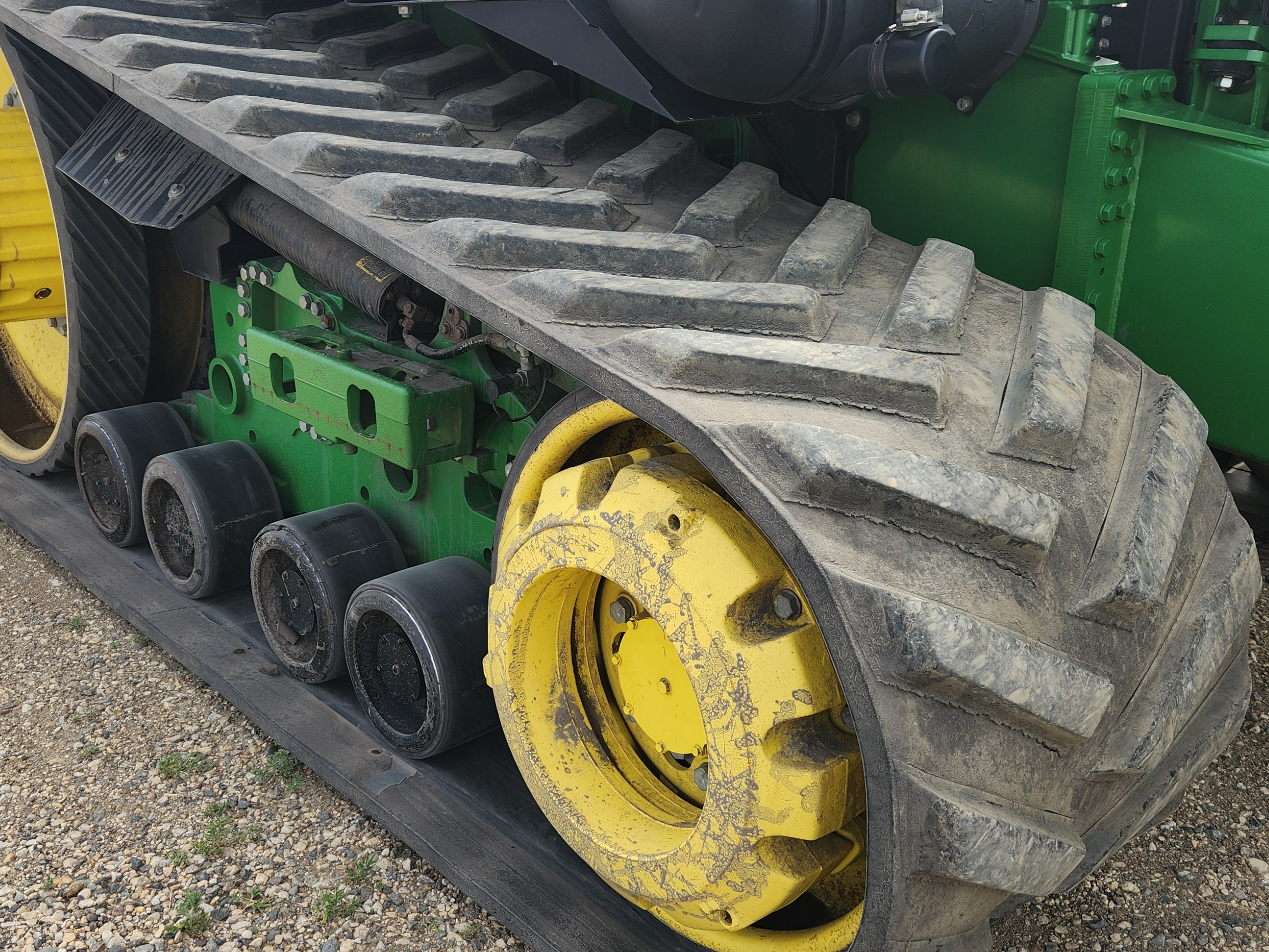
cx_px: 579
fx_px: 1320
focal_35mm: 36
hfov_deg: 51.3
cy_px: 495
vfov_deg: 39.7
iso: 20
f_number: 1.8
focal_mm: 5.4
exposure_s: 1/424
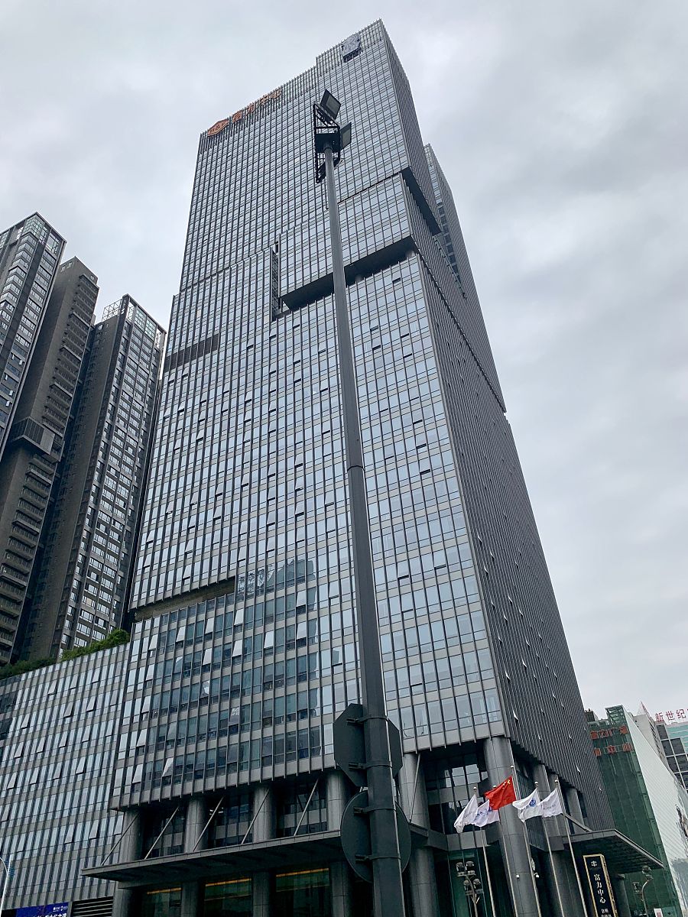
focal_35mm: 26
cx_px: 344
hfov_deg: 53.1
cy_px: 458
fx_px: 689
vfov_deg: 67.3
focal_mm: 4.25
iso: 25
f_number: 1.8
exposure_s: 1/1282
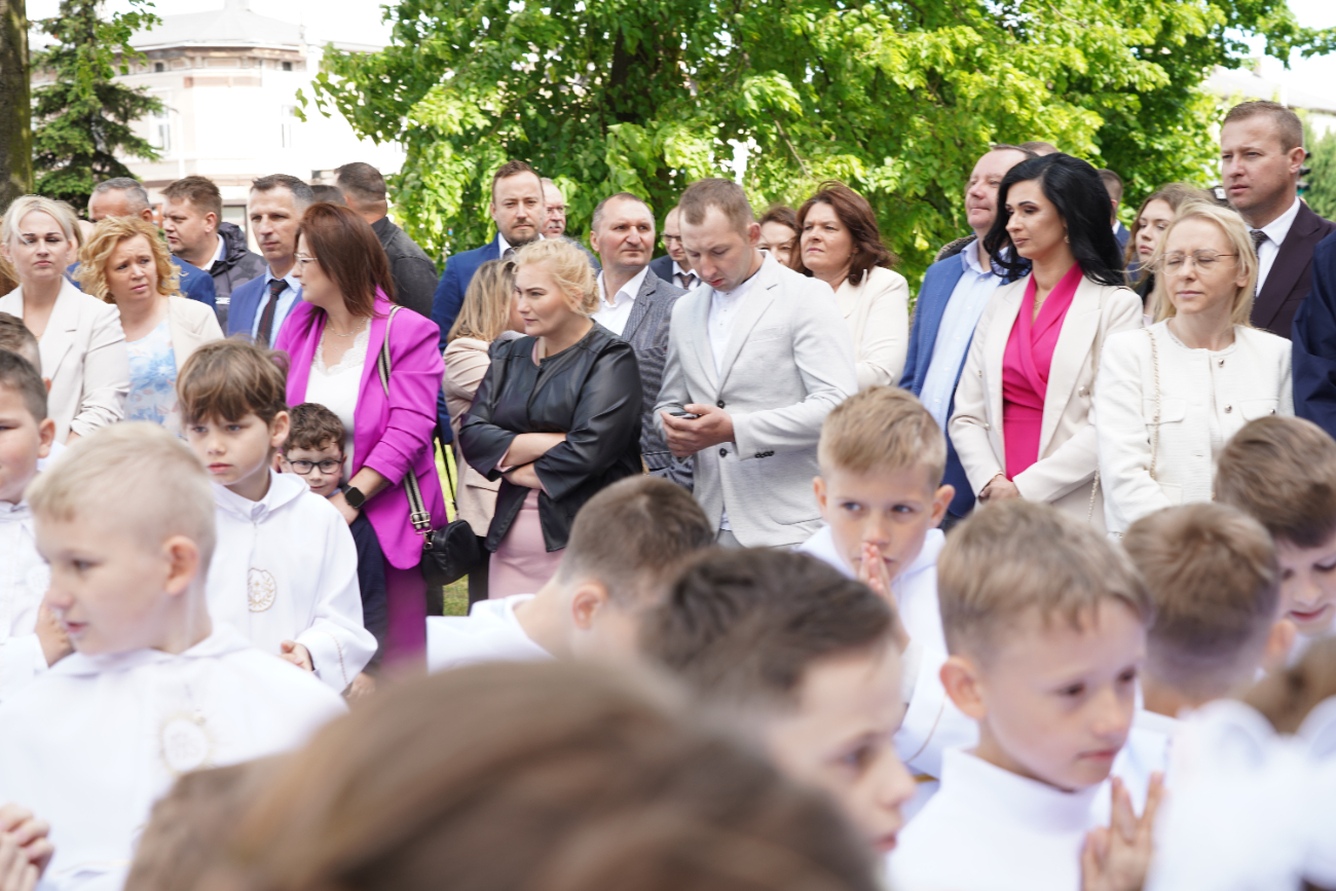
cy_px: 446
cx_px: 668
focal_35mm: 52
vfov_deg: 26.0
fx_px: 1930
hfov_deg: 38.2
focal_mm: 52
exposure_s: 1/100
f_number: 5.6
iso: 160
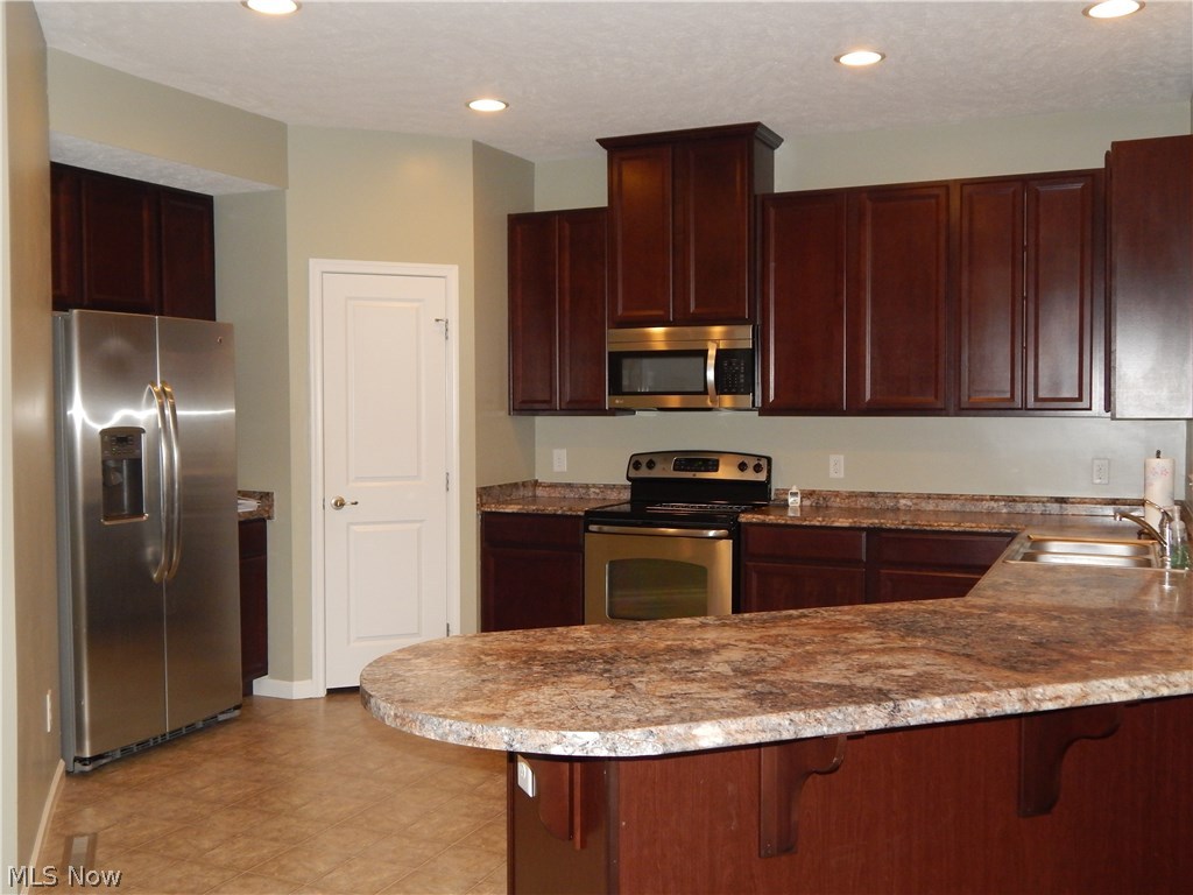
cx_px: 596
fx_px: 1206
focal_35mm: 35
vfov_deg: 40.7
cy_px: 448
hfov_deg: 52.6
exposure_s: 1/30
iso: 320
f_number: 3.3
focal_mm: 6.1
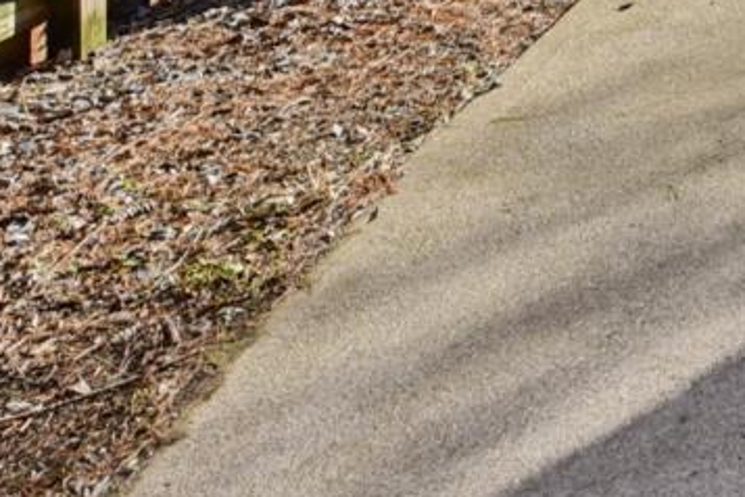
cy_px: -487
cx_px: 1219
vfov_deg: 16.6
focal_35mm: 63
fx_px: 1304
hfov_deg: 23.1
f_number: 8
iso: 400
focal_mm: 15
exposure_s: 1/320
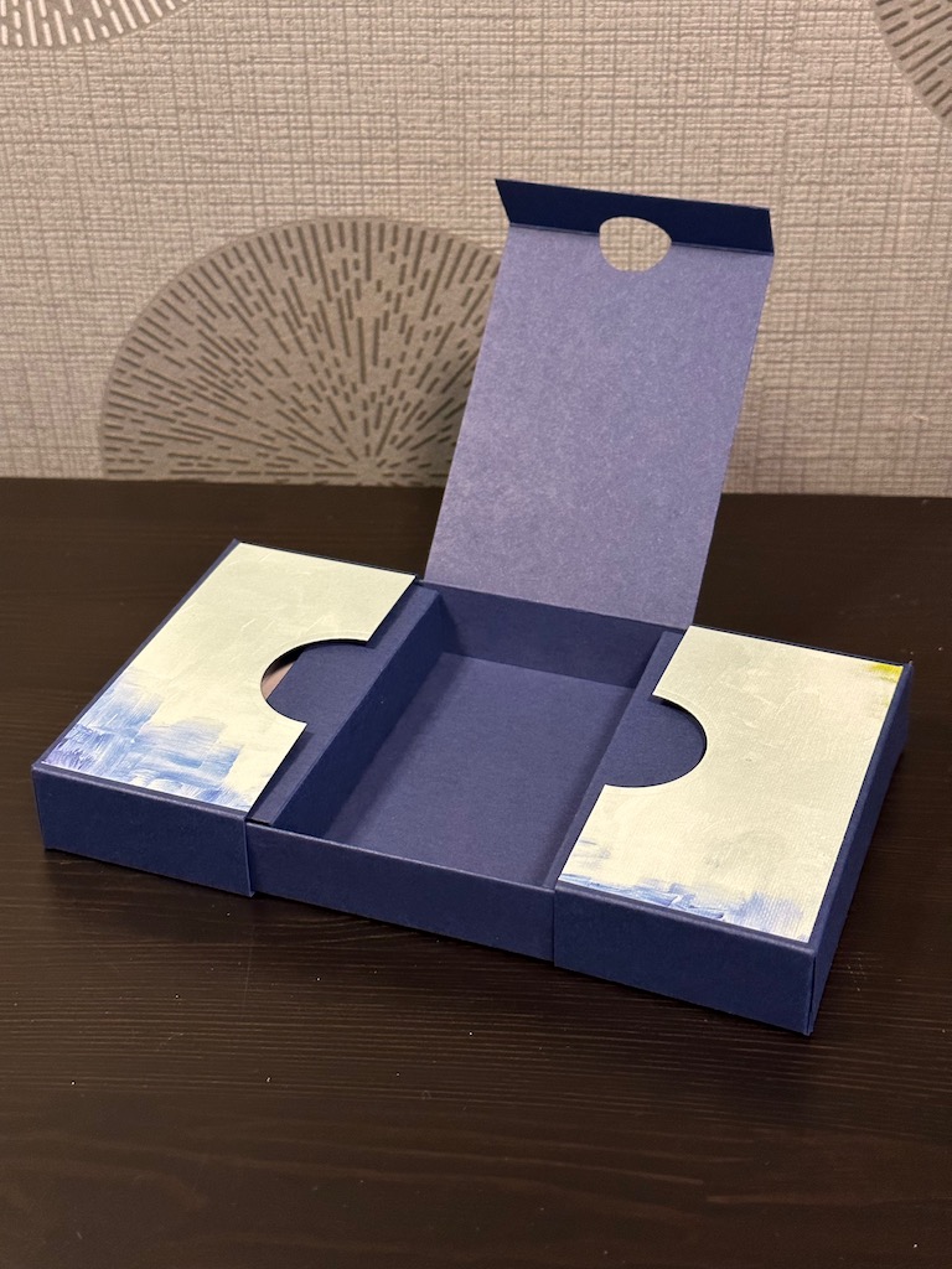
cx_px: 476
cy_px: 634
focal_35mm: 48
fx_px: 1760
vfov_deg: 39.7
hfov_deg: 30.3
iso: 250
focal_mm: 6.86
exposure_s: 1/57
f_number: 1.78
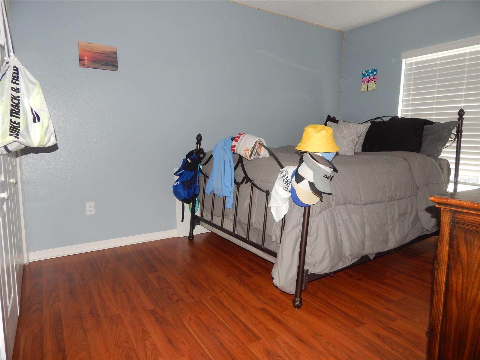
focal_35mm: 22
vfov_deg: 61.1
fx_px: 305
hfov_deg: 76.4
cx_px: 240
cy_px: 180
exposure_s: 1/30
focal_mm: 4
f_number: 3
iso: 200
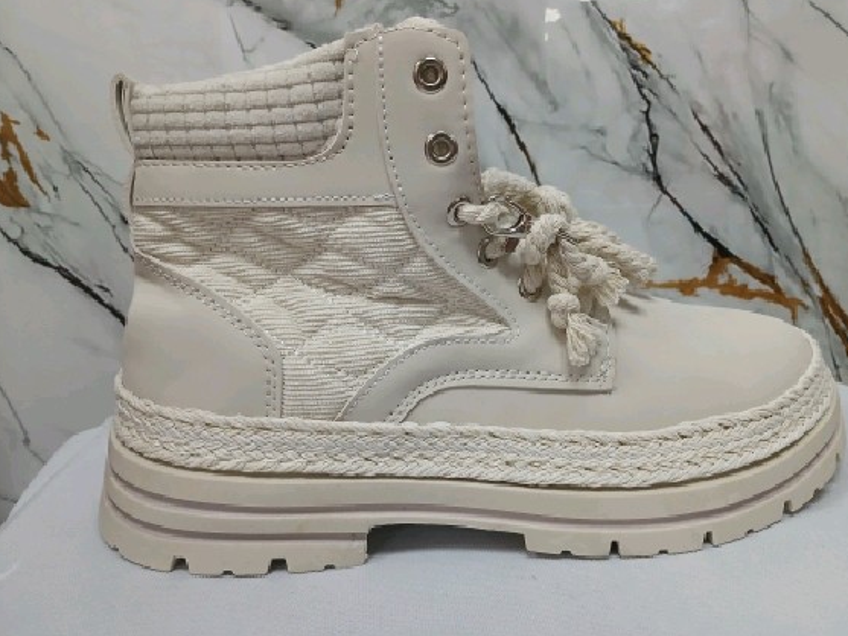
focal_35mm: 28
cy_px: 301
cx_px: 426
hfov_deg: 63.4
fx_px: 686
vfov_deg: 49.7
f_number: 1.8
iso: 250
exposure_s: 1/60.2
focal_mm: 3.98
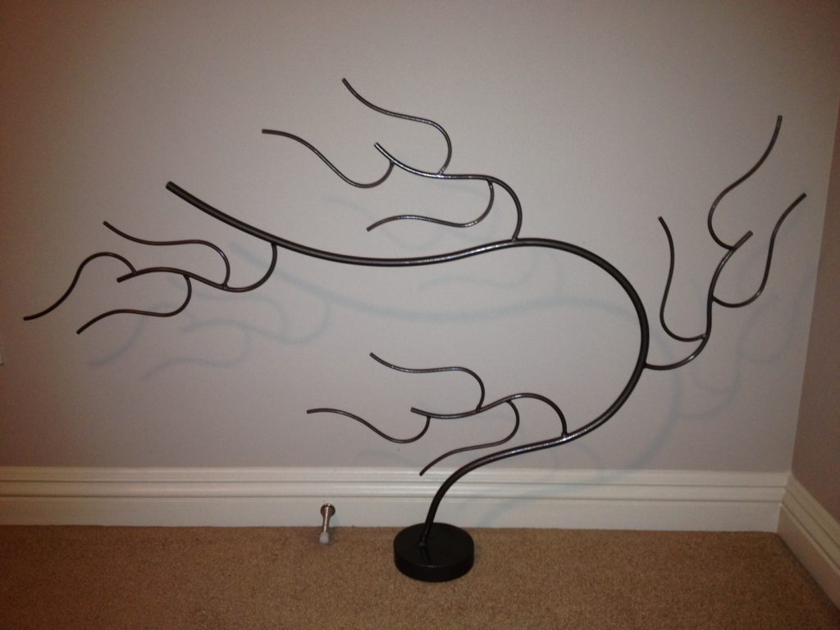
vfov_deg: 40.7
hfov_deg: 52.6
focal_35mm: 35
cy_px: 315
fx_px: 849
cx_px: 420
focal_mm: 4.28
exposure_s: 1/16
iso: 100
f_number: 2.4
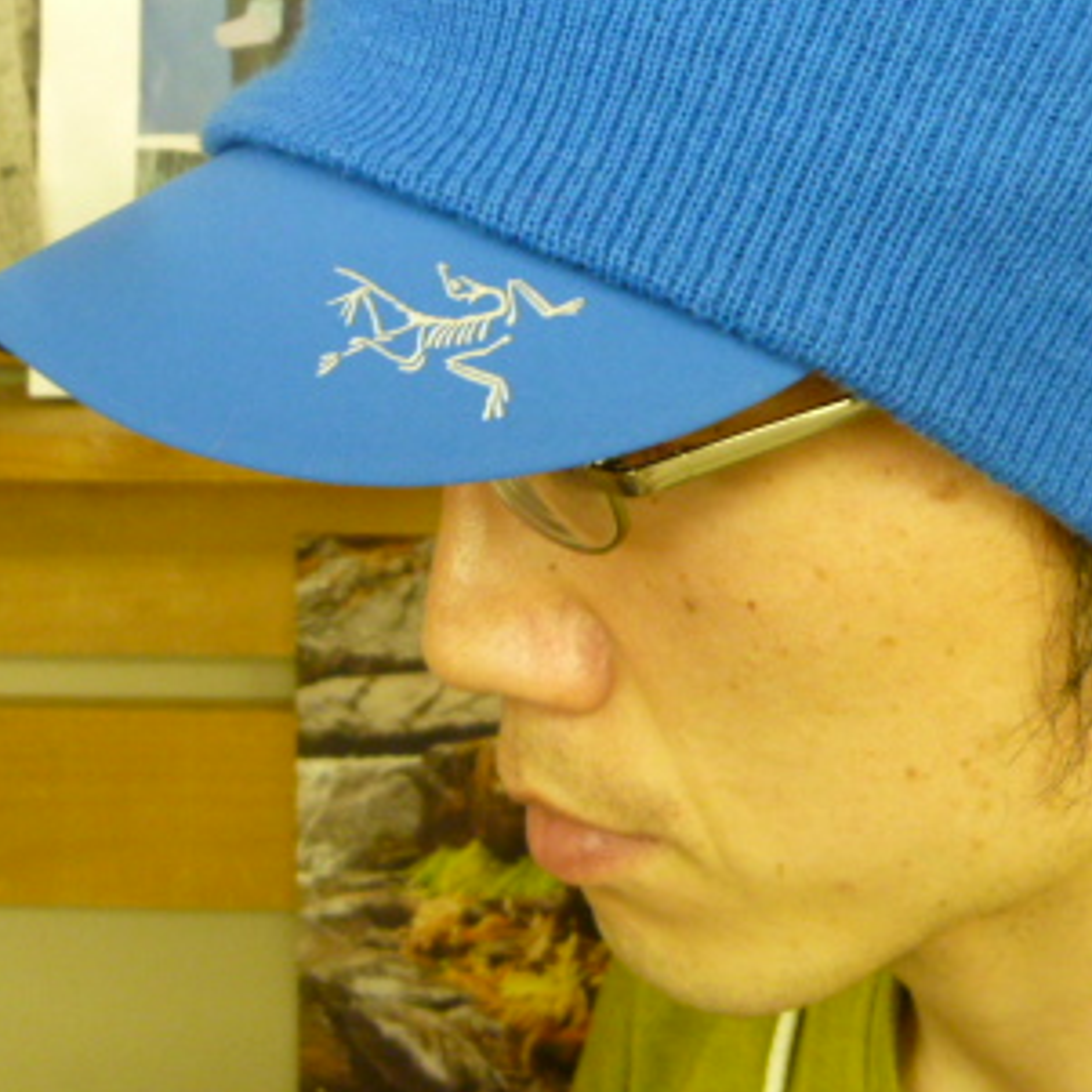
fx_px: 1677
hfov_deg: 36.0
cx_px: 631
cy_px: 254
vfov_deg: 35.2
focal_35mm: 47
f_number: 2.8
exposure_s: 1/30
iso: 400
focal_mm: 4.5
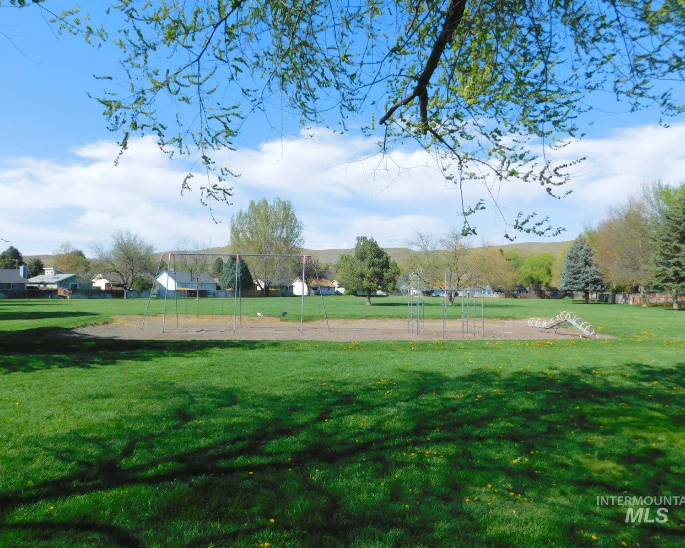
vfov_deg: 58.8
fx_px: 486
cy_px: 274
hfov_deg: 70.3
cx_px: 336
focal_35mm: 24
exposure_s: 1/400
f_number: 6
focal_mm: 4
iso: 125
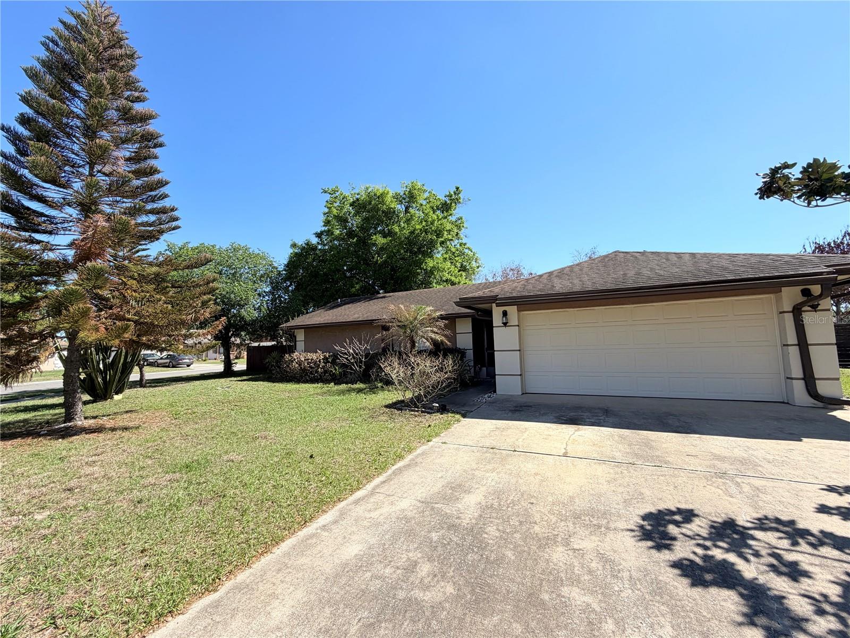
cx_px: 425
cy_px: 319
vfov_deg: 85.7
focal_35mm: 14
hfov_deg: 102.1
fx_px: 344
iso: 25
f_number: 2.2
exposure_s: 1/770
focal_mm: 2.22
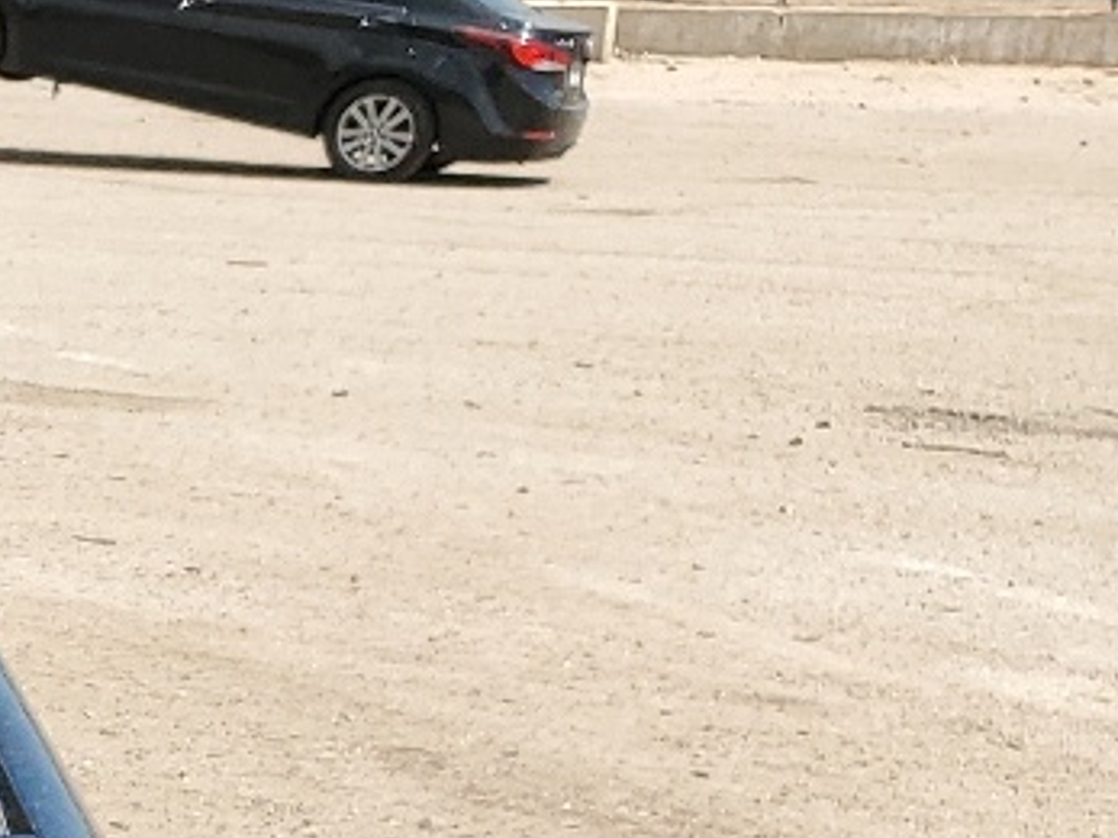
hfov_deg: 13.3
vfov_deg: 11.6
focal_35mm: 120
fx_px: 3874
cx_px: -1327
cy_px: 1399
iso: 50
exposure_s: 1/2500
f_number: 1.5
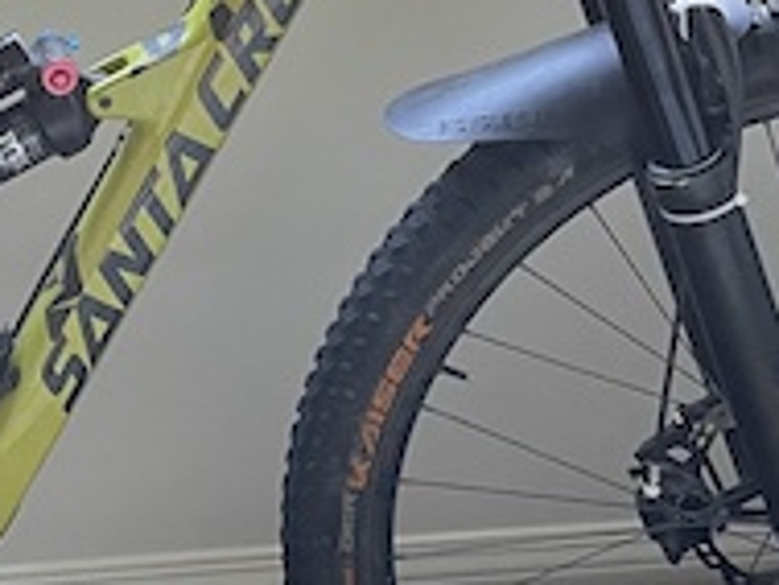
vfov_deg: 13.5
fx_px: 2477
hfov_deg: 17.5
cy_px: 288
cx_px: 12
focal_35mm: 110
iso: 125
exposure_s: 1/62
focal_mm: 4.2
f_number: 1.6
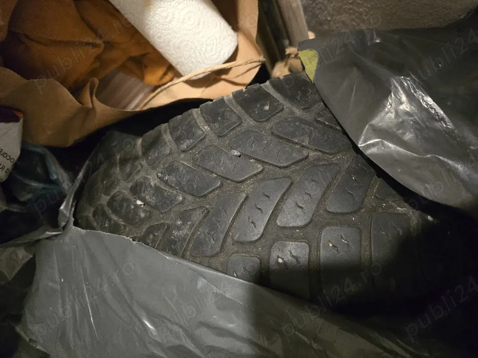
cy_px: 179
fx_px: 318
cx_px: 239
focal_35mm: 23
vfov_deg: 58.9
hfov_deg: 73.9
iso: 2000
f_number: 1.7
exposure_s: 1/50.3
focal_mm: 6.3
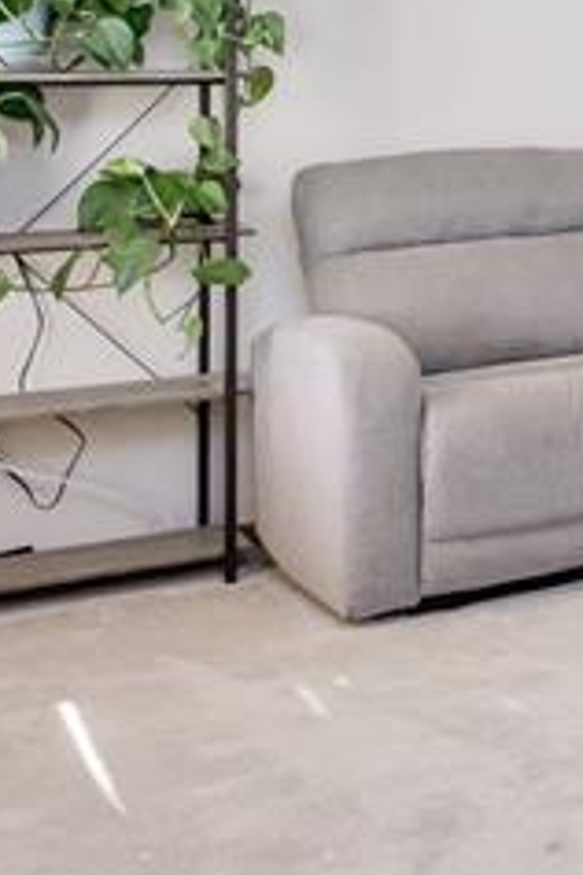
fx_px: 1728
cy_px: -120
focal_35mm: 71
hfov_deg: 11.9
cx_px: 1659
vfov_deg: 25.9
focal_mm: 16.5
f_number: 7.1
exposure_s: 1/125
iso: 320
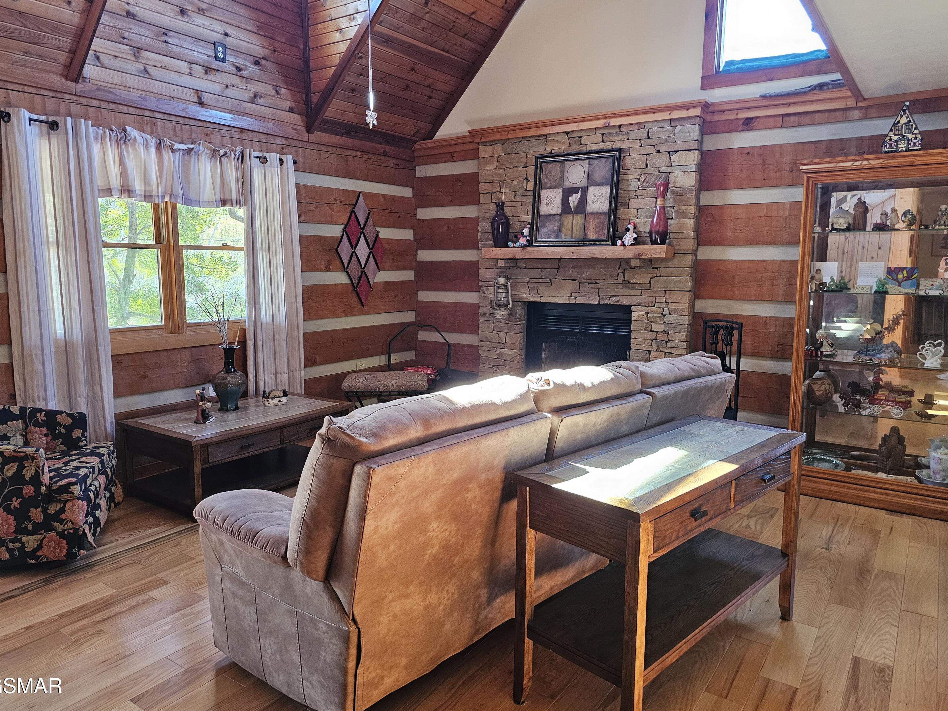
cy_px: 349
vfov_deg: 56.8
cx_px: 479
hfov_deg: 71.6
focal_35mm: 24
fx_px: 657
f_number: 1.7
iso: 640
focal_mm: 6.3
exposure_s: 1/120
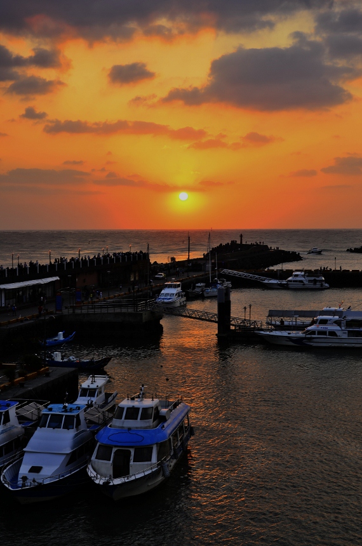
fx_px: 863
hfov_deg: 23.7
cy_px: 273
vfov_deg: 35.1
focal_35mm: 57
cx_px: 181
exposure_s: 1/40
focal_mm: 38
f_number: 9
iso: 100
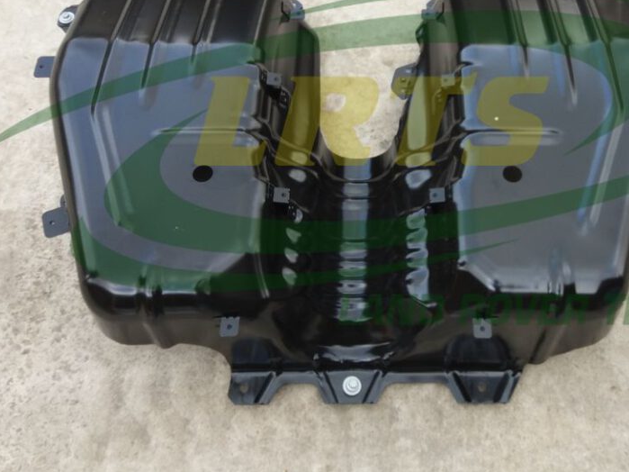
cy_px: 150
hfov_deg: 45.3
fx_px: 745
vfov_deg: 34.7
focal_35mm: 41
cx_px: 399
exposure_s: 1/201
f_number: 1.9
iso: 64
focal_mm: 3.7
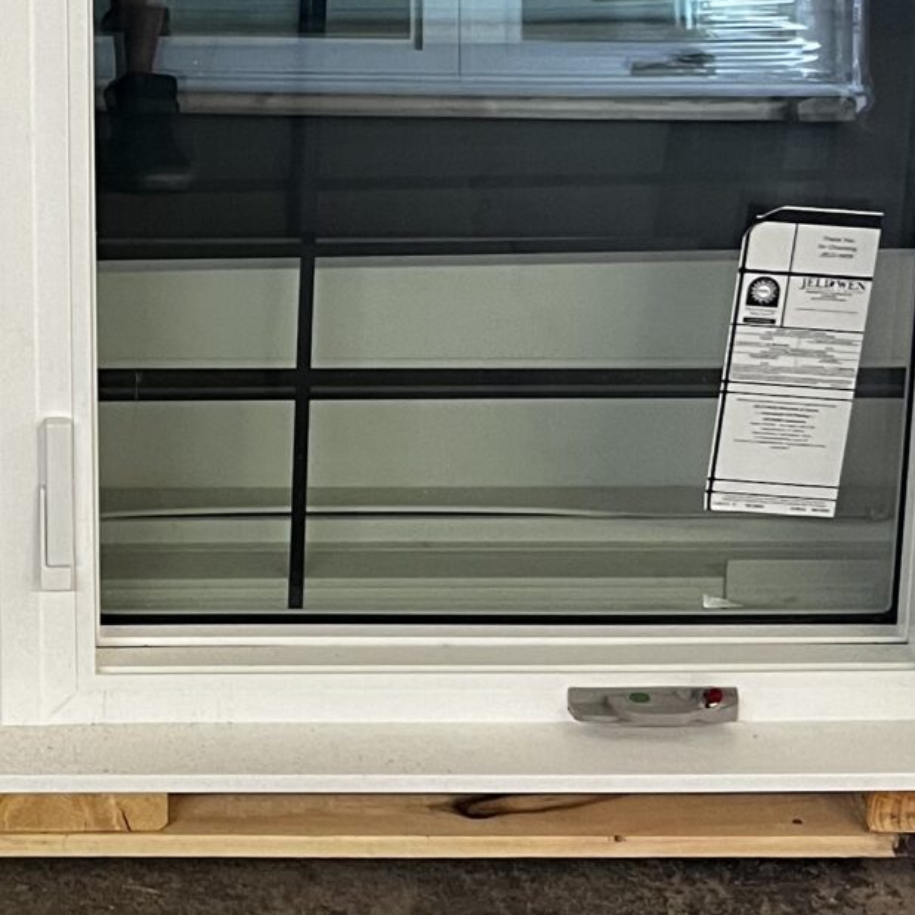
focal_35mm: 95
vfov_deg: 18.0
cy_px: 101
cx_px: 0
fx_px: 2841
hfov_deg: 17.9
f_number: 1.6
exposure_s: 1/73
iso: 125
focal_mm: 5.1
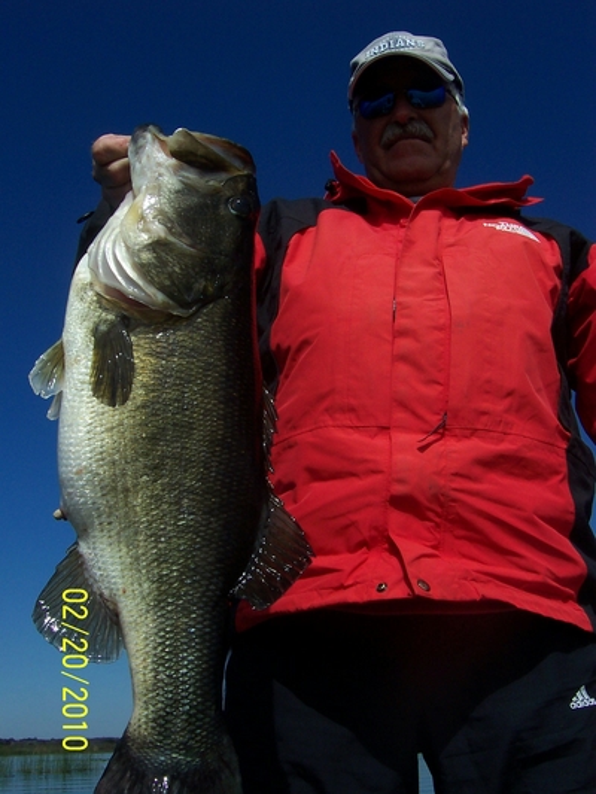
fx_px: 849
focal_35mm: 37
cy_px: 397
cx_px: 298
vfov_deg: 50.1
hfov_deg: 38.7
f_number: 5.6
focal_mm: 5.6
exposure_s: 1/1000
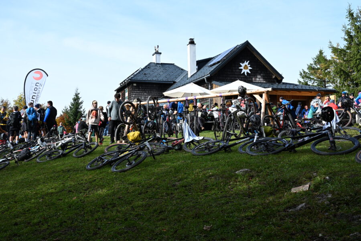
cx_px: 180
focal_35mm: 42
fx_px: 421
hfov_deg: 46.4
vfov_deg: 31.9
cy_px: 120
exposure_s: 1/200
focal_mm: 42
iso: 200
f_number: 9
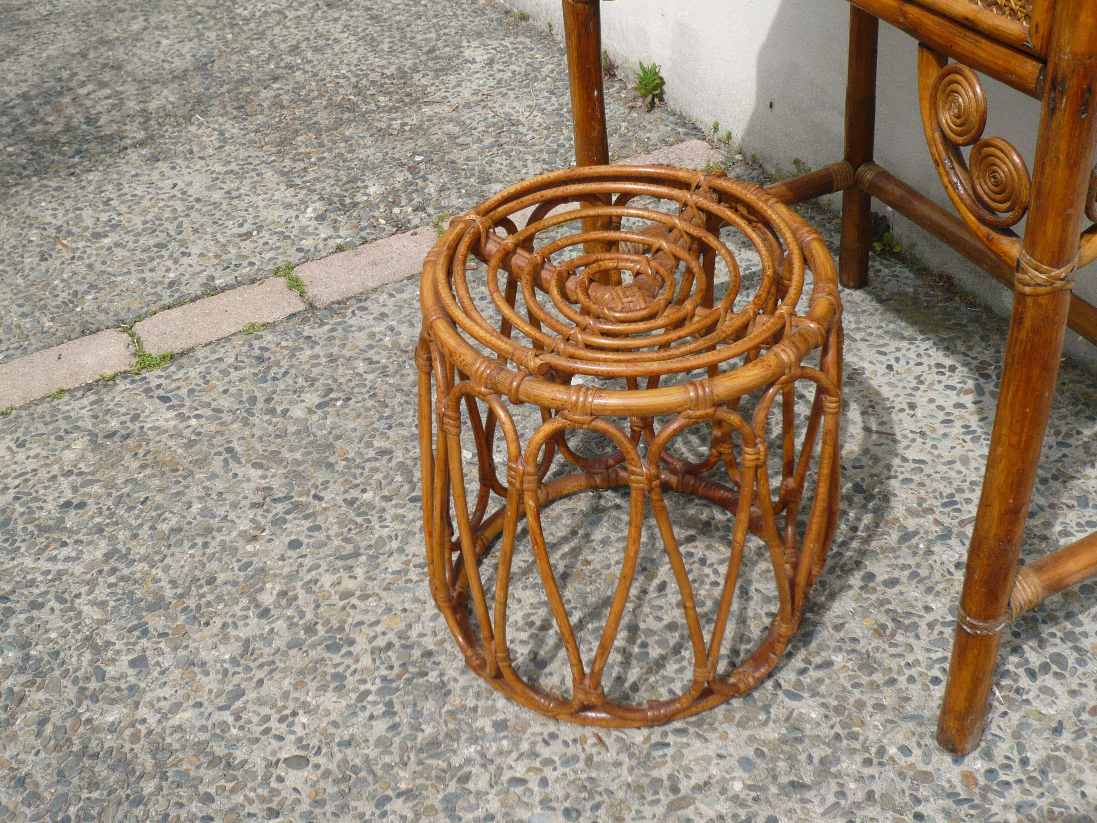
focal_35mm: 45
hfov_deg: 42.1
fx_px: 1426
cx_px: 548
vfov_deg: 32.2
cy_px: 412
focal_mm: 7.4
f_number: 3.5
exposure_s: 1/640
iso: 100
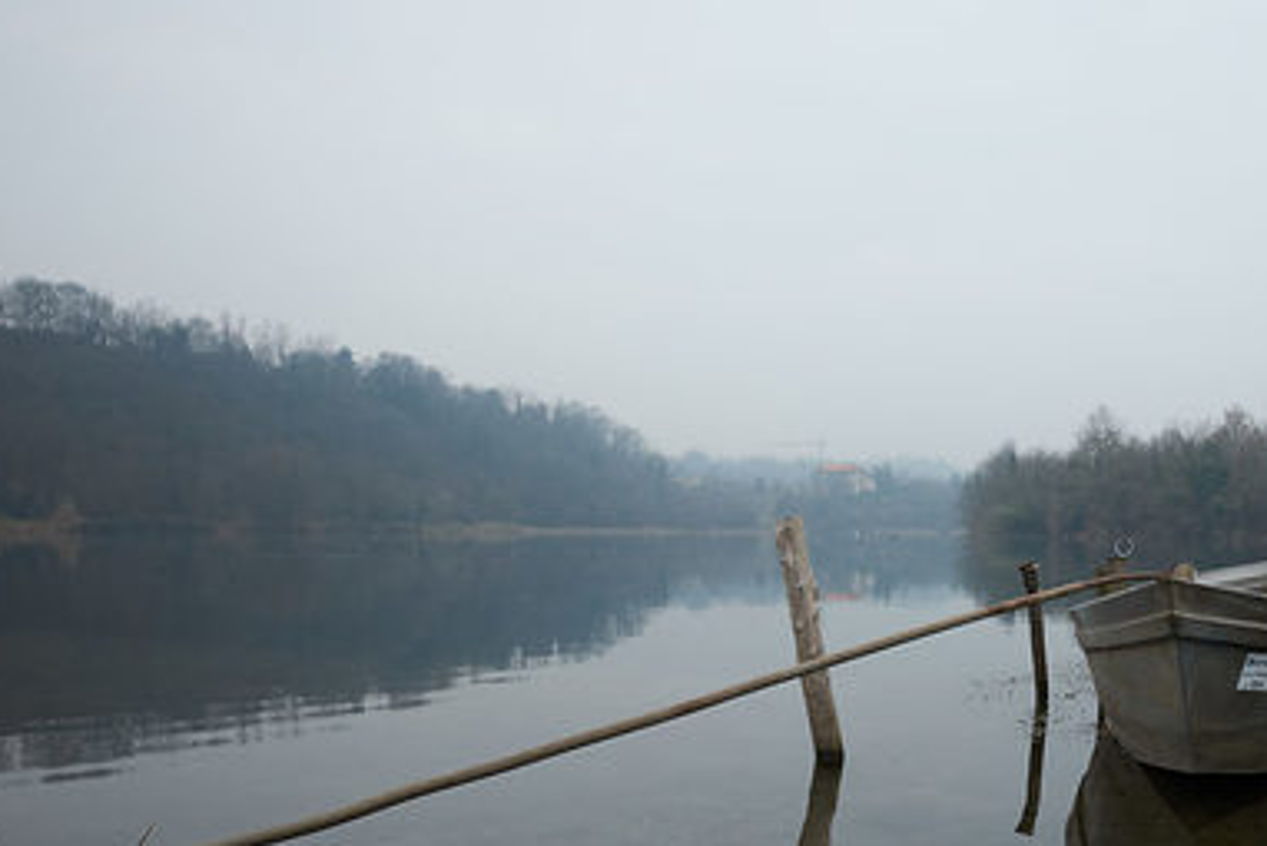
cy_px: 637
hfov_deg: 54.1
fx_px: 1162
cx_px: 975
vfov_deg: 38.9
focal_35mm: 33
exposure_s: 1/60
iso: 200
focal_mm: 14
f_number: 11
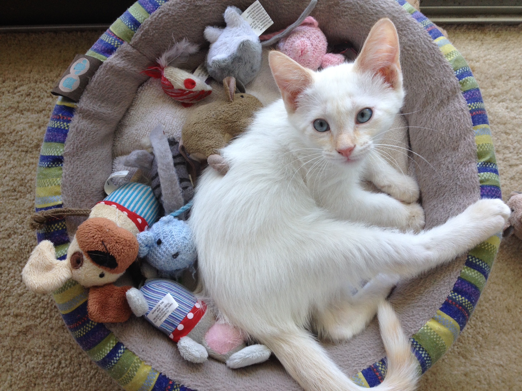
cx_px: 261
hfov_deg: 52.6
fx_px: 528
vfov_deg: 40.7
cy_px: 196
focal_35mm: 35
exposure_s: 1/40
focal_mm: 4.28
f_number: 2.4
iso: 64
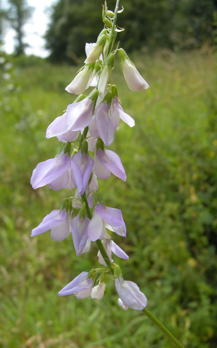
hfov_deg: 33.6
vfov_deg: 51.5
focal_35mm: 38
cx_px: 104
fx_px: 360
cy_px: 176
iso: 64
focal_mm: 7.5
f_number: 4.8
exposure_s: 1/147
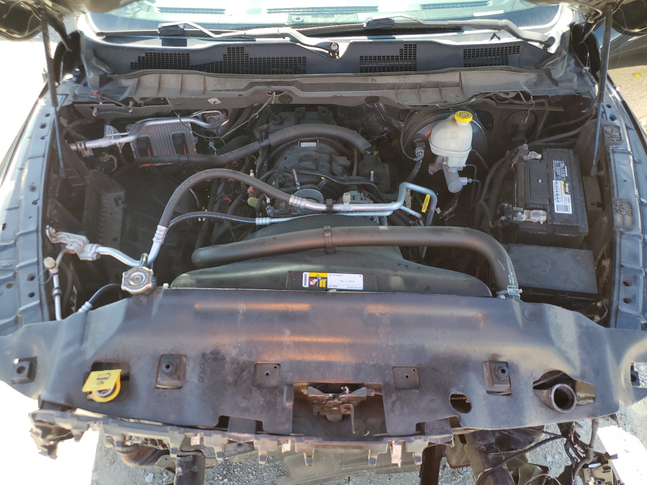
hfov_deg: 67.3
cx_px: 324
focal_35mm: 26
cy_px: 242
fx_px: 486
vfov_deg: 53.1
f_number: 1.5
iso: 50
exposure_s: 1/312
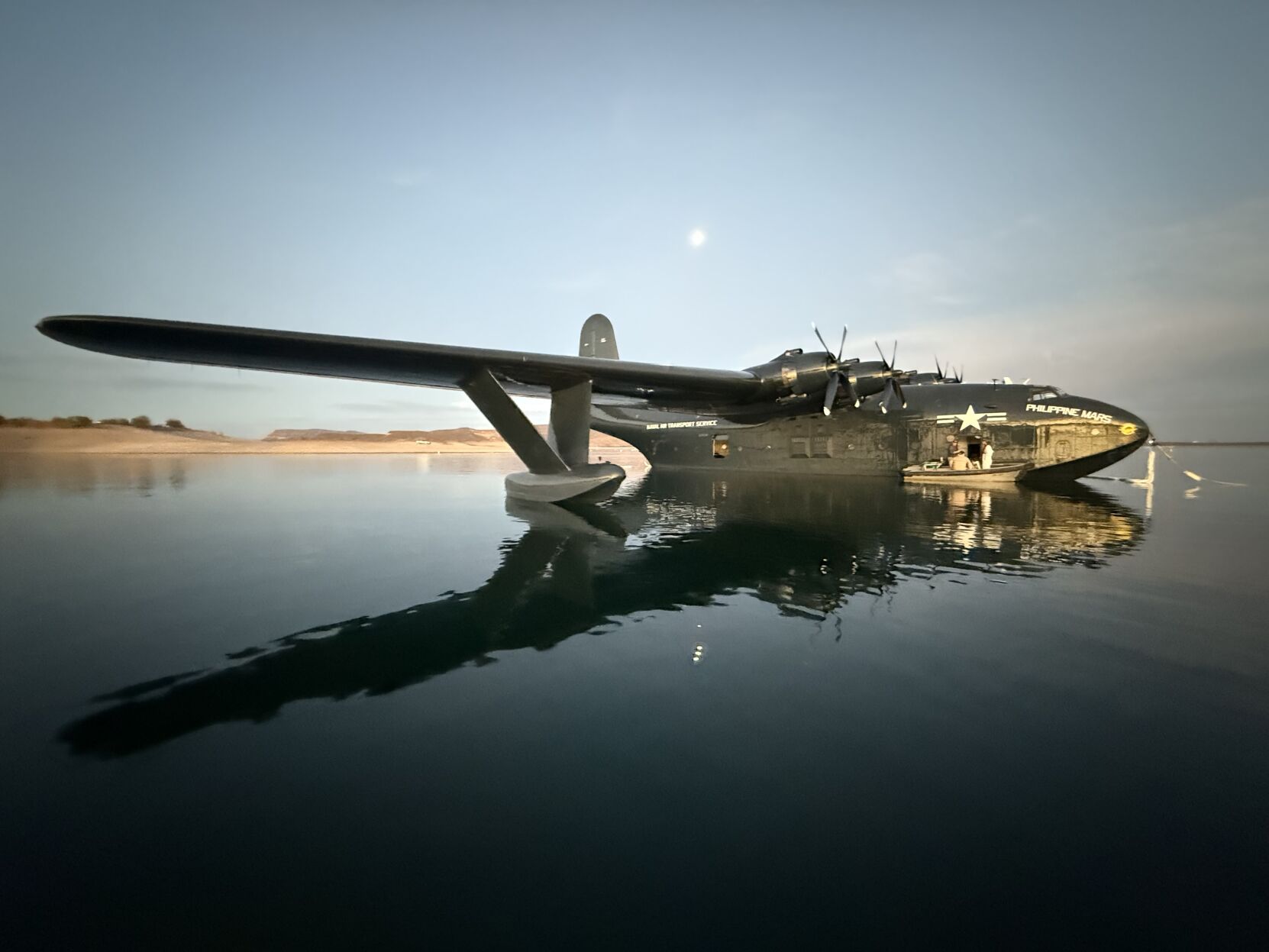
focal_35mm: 14
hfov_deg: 102.1
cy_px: 476
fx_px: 513
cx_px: 634
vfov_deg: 85.7
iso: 1600
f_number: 2.2
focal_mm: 2.22
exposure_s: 1/40
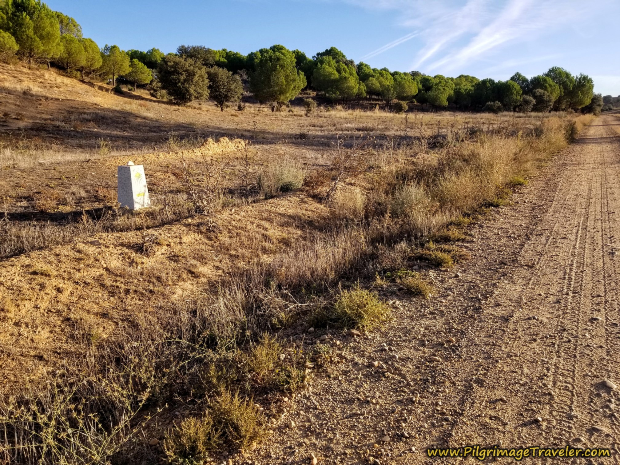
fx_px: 466
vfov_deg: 53.1
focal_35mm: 26
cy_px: 232
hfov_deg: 67.3
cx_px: 310
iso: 50
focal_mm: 4.3
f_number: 1.7
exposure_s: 1/1212
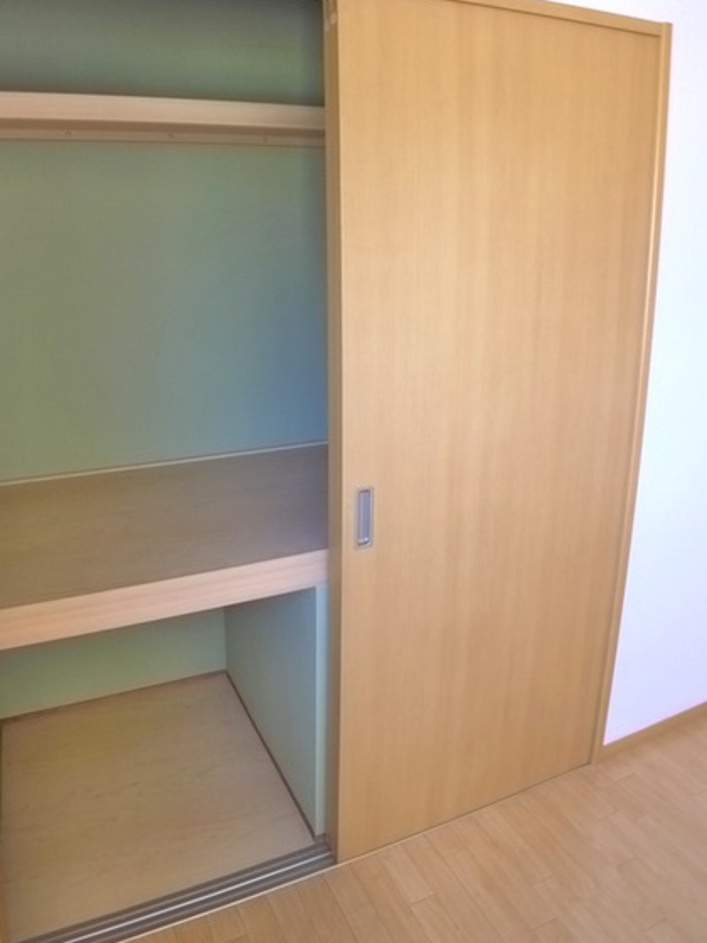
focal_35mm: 30
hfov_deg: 46.4
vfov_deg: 59.7
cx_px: 267
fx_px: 817
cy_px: 409
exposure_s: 1/40
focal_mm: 5.1
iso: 400
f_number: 2
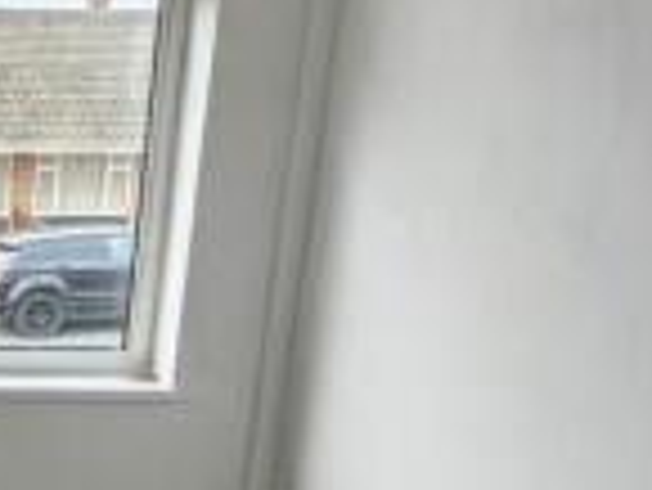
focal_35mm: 64
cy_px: 434
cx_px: -306
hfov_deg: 24.2
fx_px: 1206
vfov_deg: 22.4
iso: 52
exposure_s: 1/372
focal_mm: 2.35
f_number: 2.2
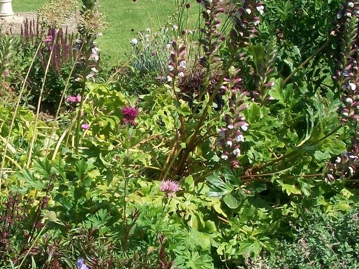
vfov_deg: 18.7
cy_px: 154
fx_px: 819
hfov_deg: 24.2
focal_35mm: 79
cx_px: 50
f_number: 5.5
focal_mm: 5.7
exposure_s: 1/320
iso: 80
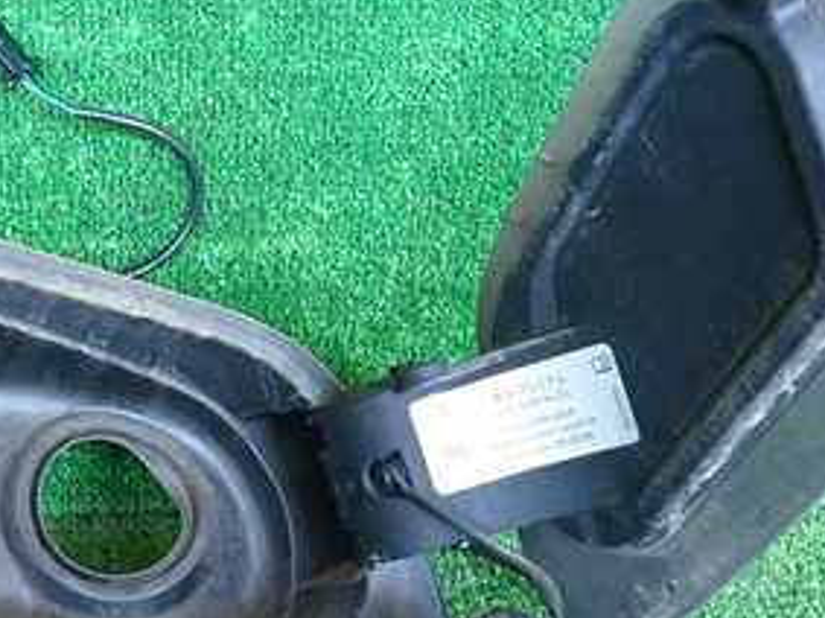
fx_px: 1263
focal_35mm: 53
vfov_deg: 27.4
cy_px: 396
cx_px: 254
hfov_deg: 35.7
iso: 320
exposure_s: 1/30
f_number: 2
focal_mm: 4.5
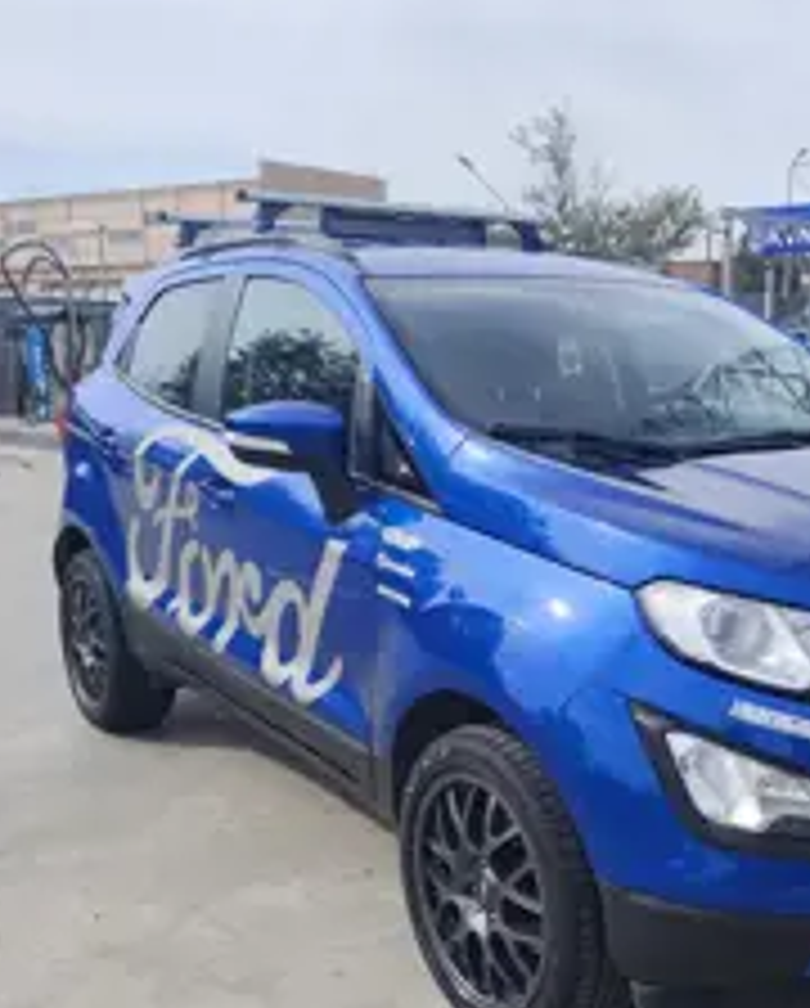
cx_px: 657
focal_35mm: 40
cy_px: 598
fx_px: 1195
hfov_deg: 36.1
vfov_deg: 45.5
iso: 50
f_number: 1.65
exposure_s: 1/912
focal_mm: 6.14
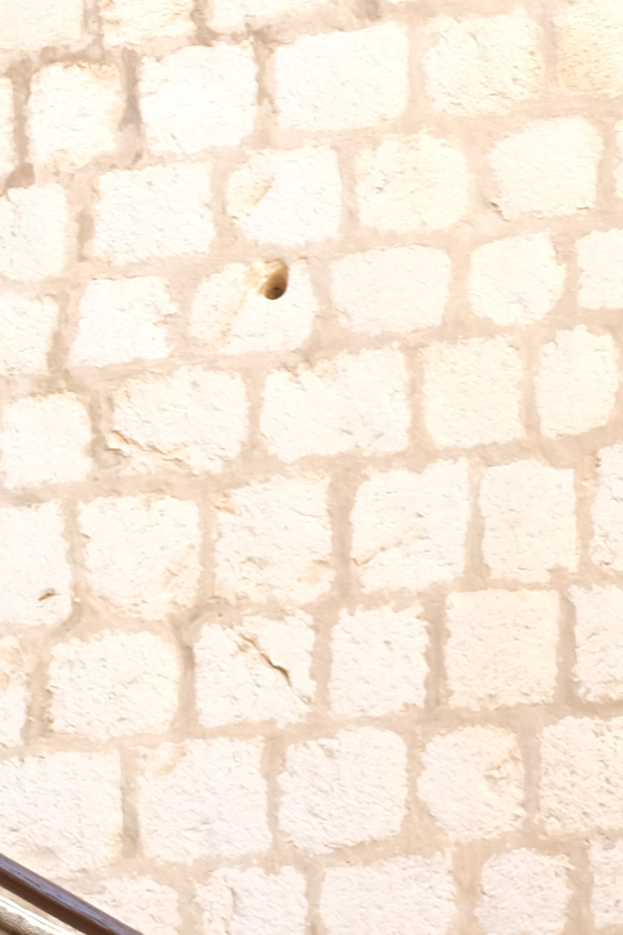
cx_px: -1107
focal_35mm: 304
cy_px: 864
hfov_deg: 4.4
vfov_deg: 6.8
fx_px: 7893
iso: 200
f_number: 2.8
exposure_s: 1/110
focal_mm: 52
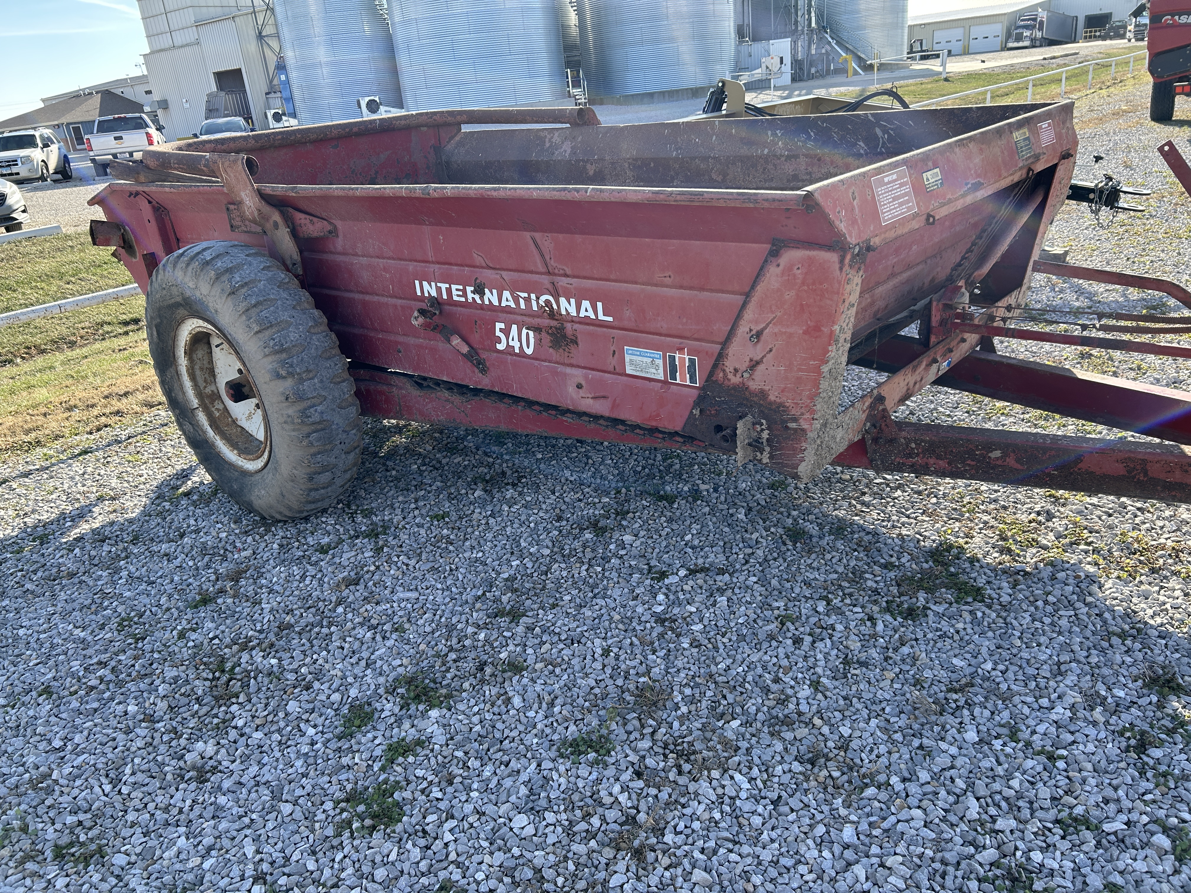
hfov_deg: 67.3
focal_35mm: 26
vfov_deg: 53.1
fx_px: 895
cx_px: 596
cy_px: 446
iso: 50
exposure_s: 1/940
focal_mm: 5.7
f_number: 1.5
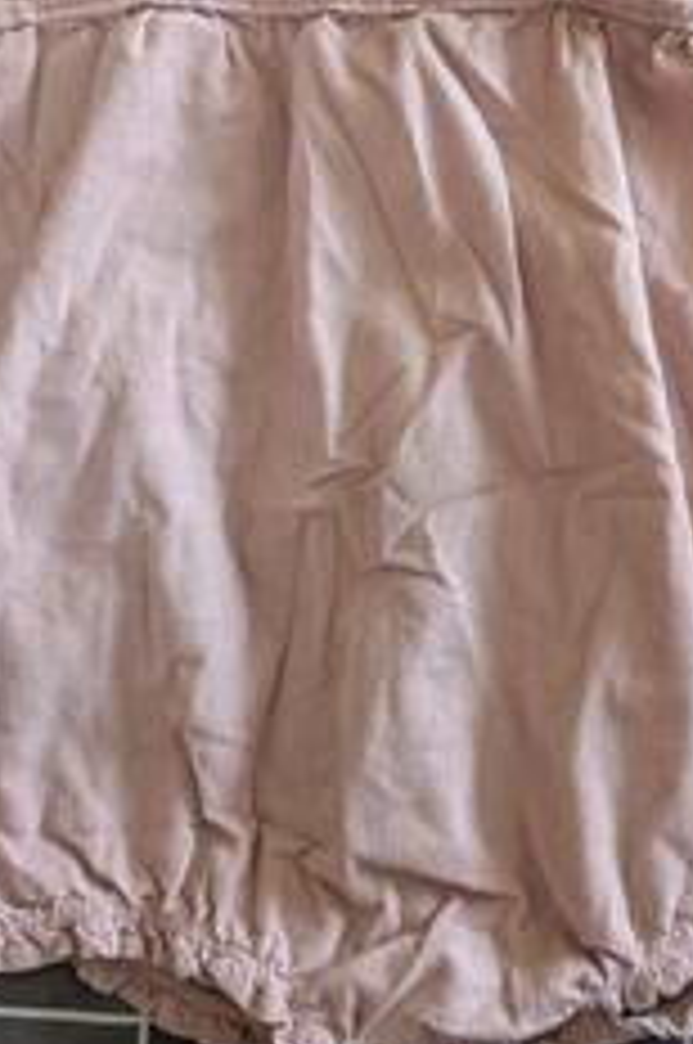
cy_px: 346
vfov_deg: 46.7
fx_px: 1187
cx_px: 396
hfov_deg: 32.5
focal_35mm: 41
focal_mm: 6.81
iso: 2021
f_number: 1.85
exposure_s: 1/256
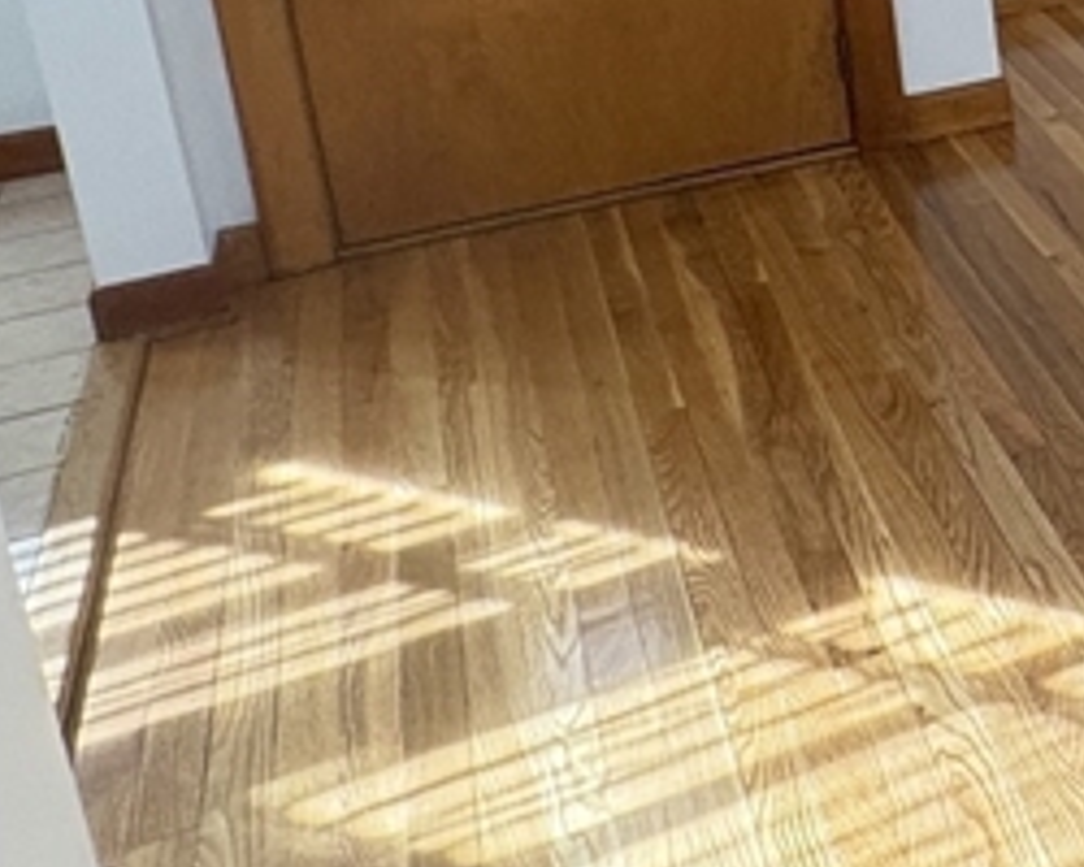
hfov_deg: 23.1
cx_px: 1821
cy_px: -130
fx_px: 1797
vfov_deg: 24.9
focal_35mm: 56
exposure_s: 1/60
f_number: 2.2
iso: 400
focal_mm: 2.22
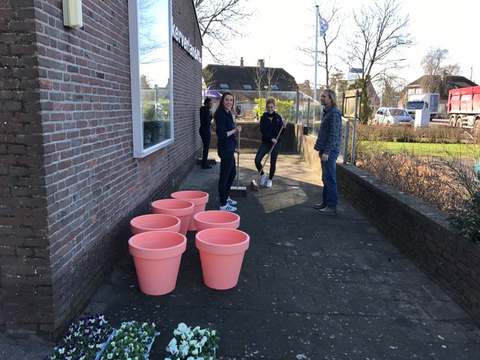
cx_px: 240
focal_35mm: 28
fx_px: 388
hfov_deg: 63.4
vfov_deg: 49.7
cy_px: 180
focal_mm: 3.99
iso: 20
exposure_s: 1/532
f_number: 1.8
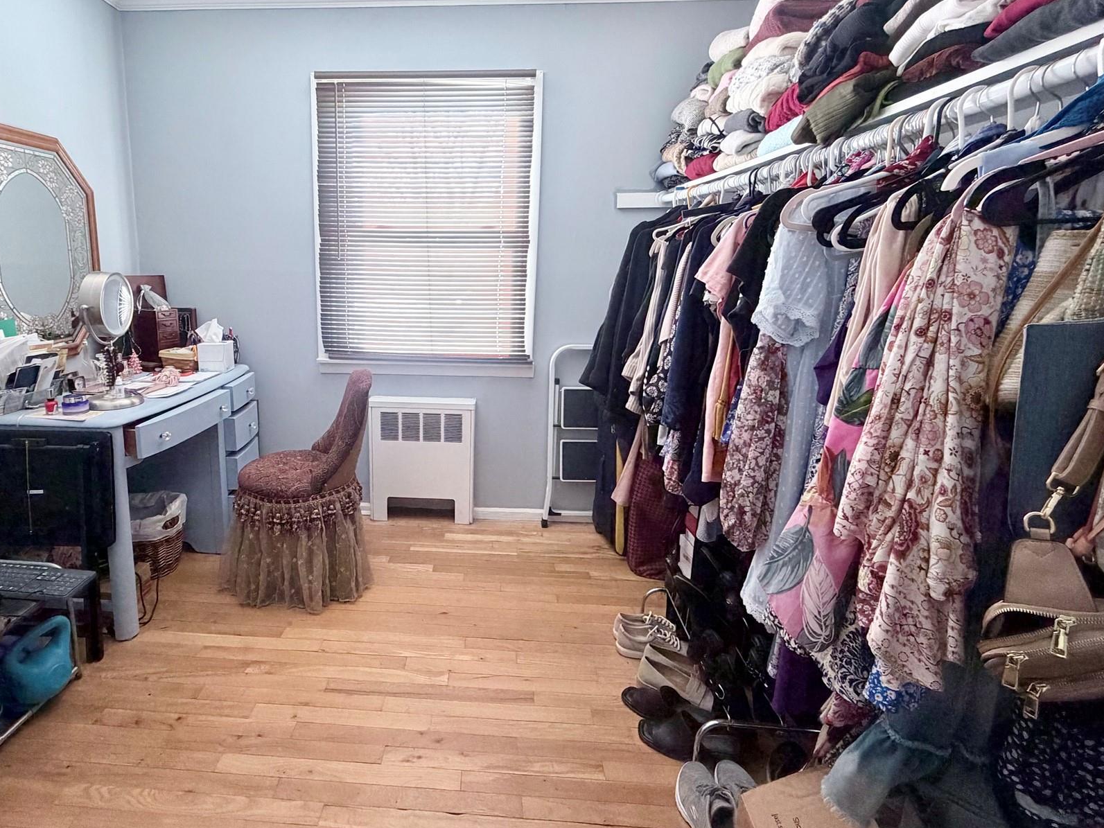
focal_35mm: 18
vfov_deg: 71.2
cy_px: 353
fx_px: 574
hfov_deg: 86.9
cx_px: 455
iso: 320
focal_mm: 2.22
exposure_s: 1/83
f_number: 2.2
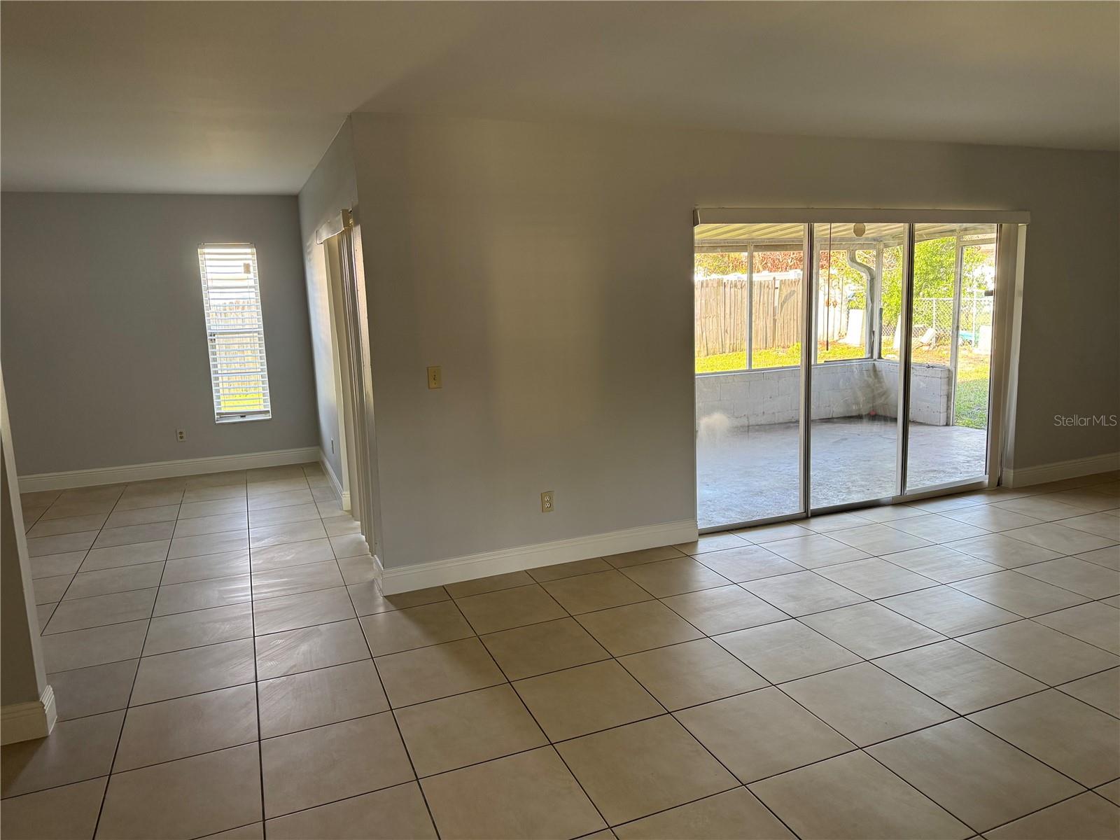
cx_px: 560
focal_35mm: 24
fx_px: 777
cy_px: 420
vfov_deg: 56.8
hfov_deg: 71.6
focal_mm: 6.76
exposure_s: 1/120
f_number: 1.78
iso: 160
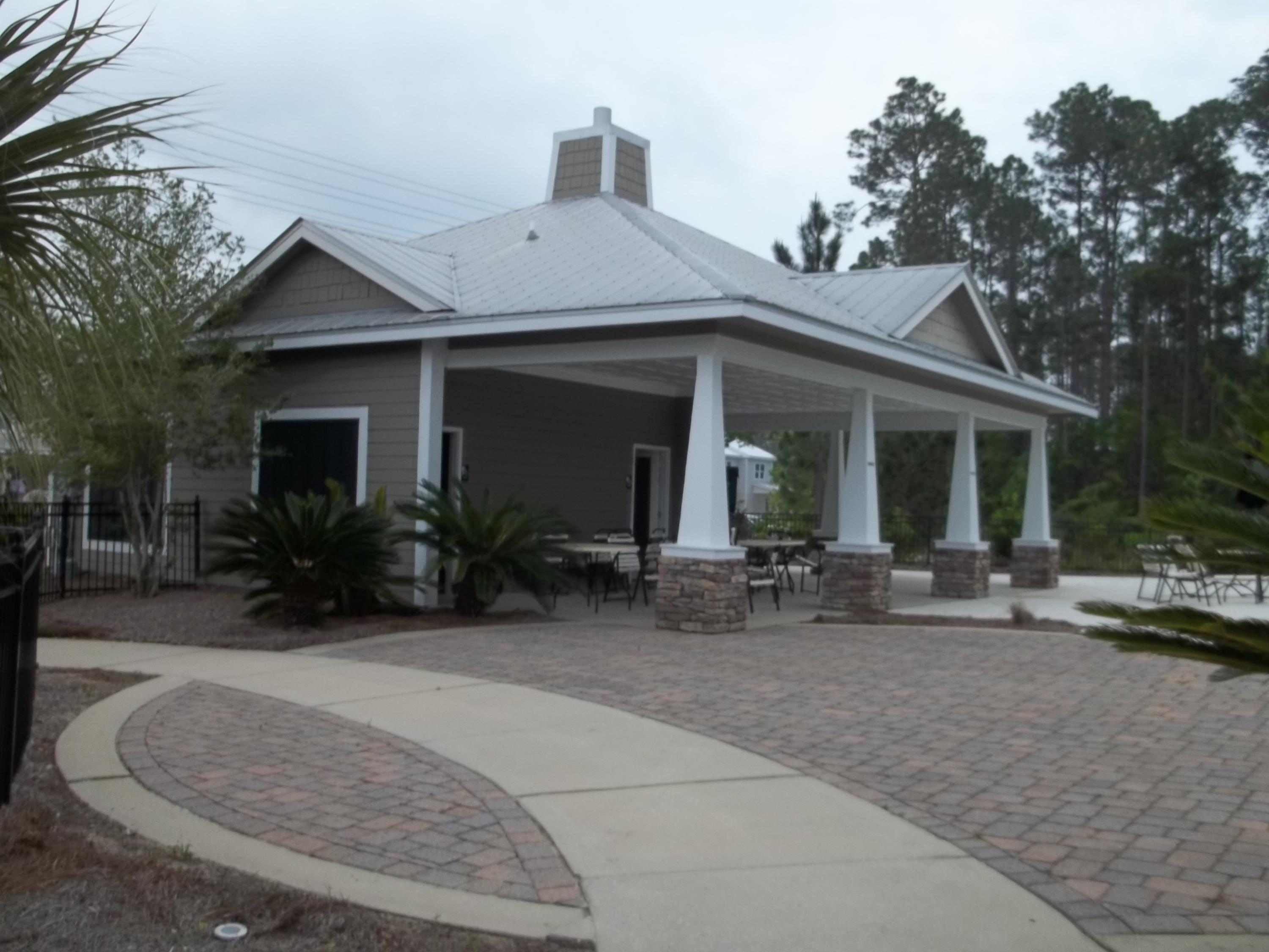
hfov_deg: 55.4
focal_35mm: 33
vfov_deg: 42.9
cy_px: 476
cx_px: 634
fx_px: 1210
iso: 64
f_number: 8
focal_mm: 5.9
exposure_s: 1/160
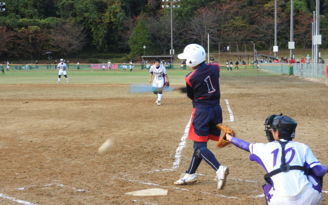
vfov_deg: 15.2
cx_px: 162
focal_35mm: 86
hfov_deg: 24.1
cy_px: 98
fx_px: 769
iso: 110
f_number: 4.5
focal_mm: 14.3
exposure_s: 1/60
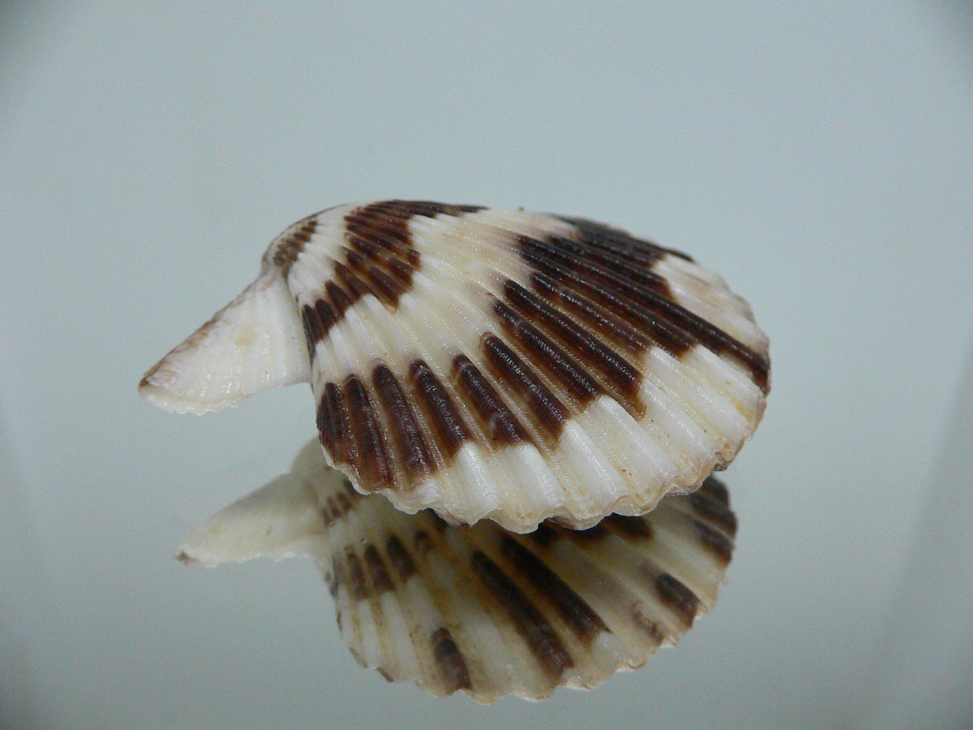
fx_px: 984
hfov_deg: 52.6
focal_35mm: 35
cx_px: 486
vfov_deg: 40.7
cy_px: 365
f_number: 2.8
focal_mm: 4.6
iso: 200
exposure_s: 1/50
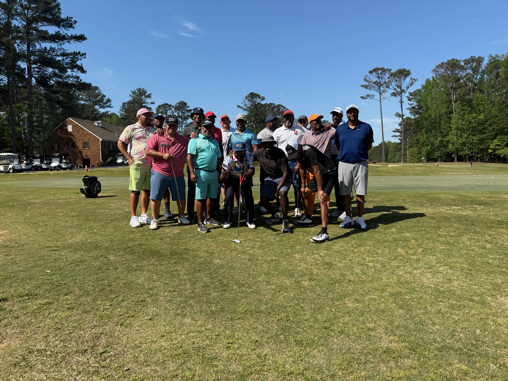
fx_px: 352
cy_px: 190
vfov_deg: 56.8
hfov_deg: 71.6
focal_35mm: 24
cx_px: 254
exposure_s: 1/3425
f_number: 1.78
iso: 80
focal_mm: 6.76
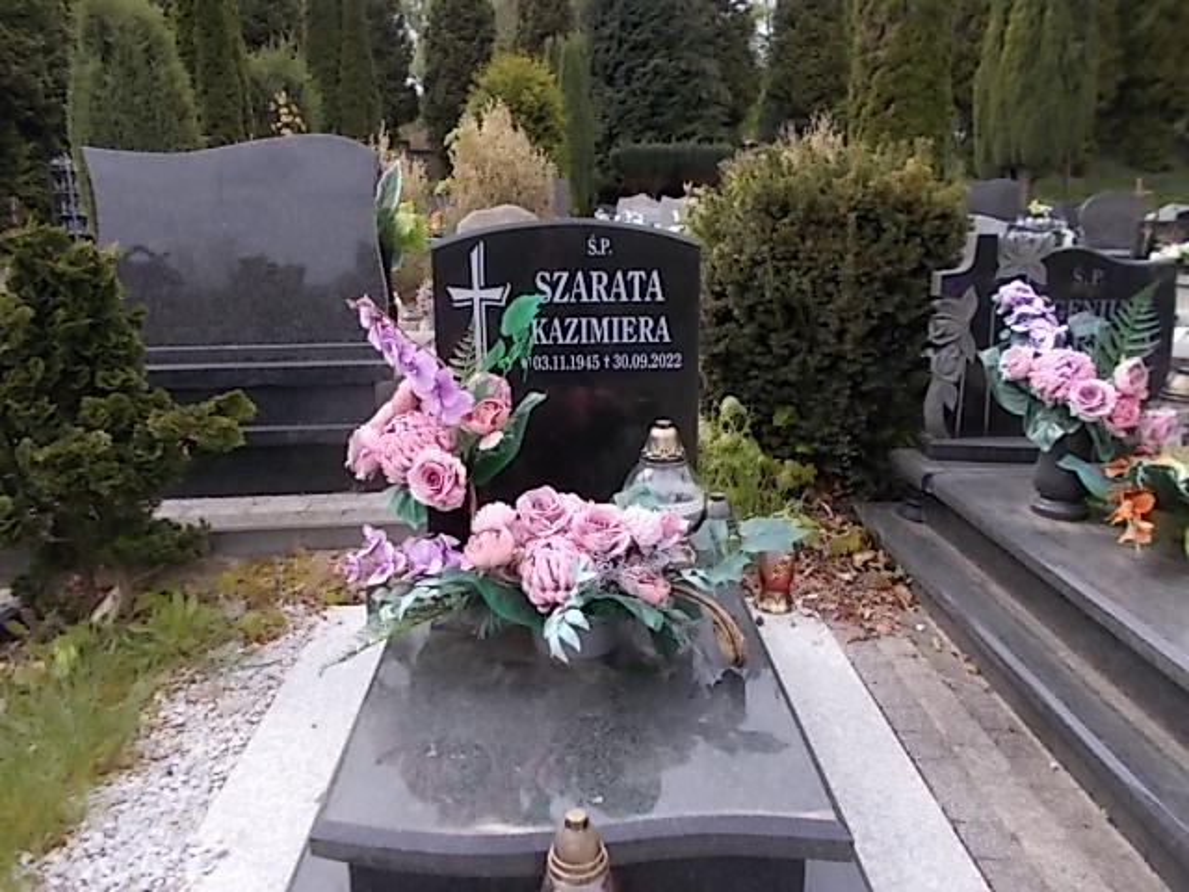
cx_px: 594
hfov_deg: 67.3
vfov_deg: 53.1
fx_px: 893
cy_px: 446
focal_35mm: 26
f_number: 3.2
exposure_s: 1/400
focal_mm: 4.6
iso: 80
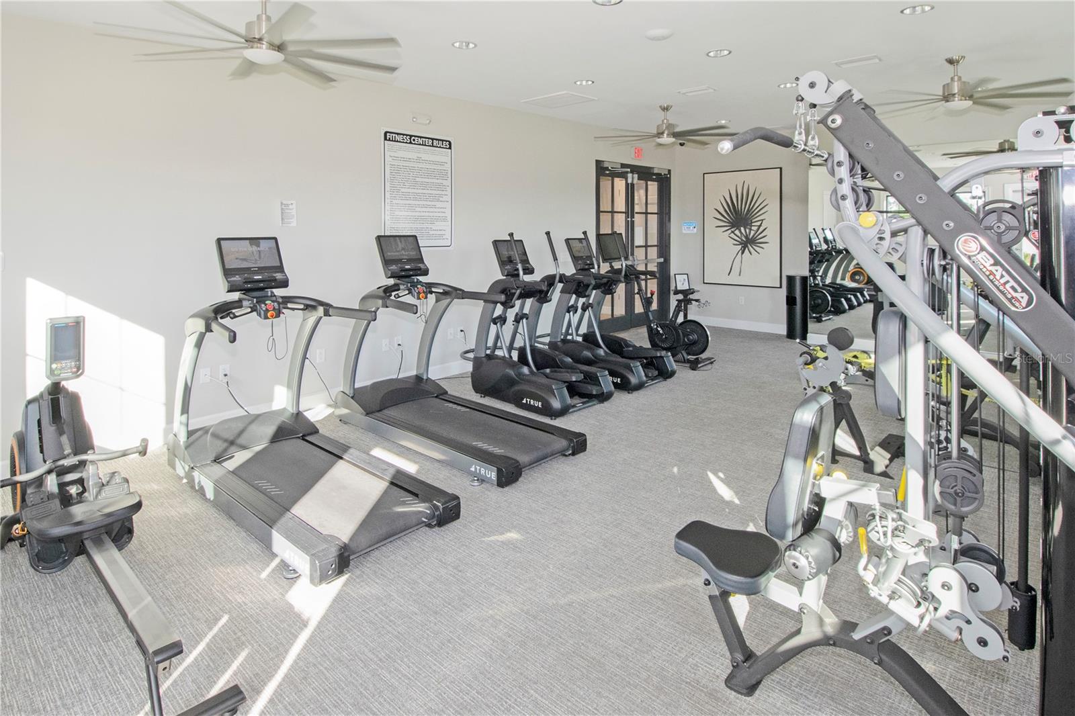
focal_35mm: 18
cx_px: 538
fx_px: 537
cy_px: 358
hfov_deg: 90.0
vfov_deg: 67.4
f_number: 13
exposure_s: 1/60
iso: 800
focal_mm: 12
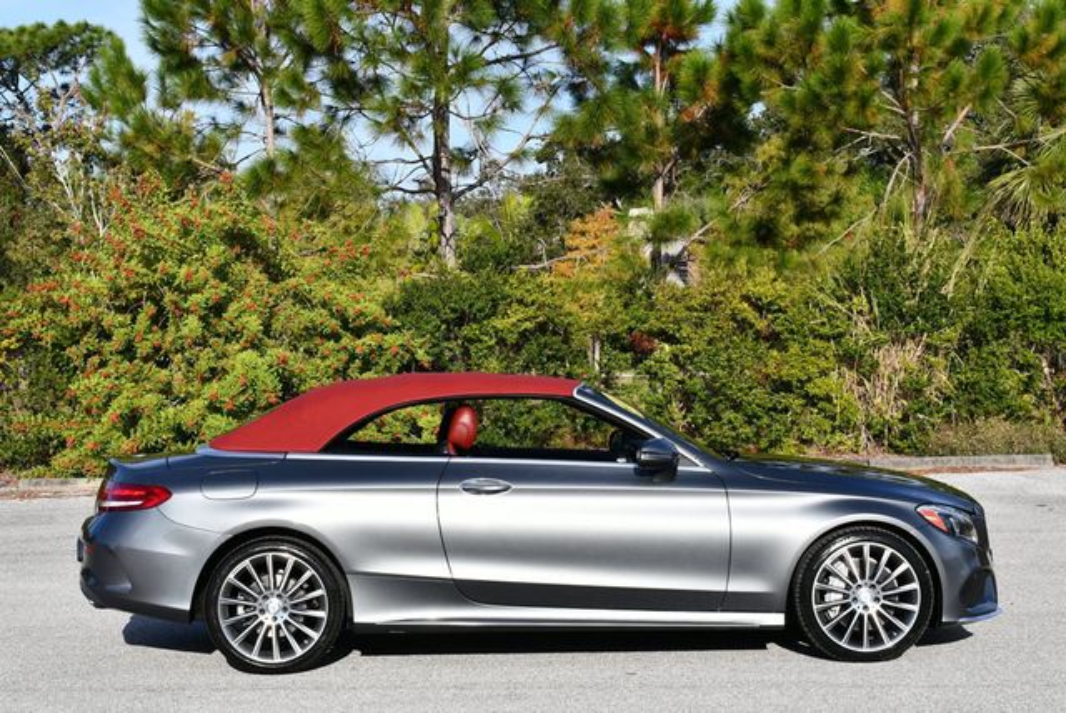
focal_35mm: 68
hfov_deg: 29.6
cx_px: 533
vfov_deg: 20.1
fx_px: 2015
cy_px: 356
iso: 100
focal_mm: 34
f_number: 9
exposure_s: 1/320
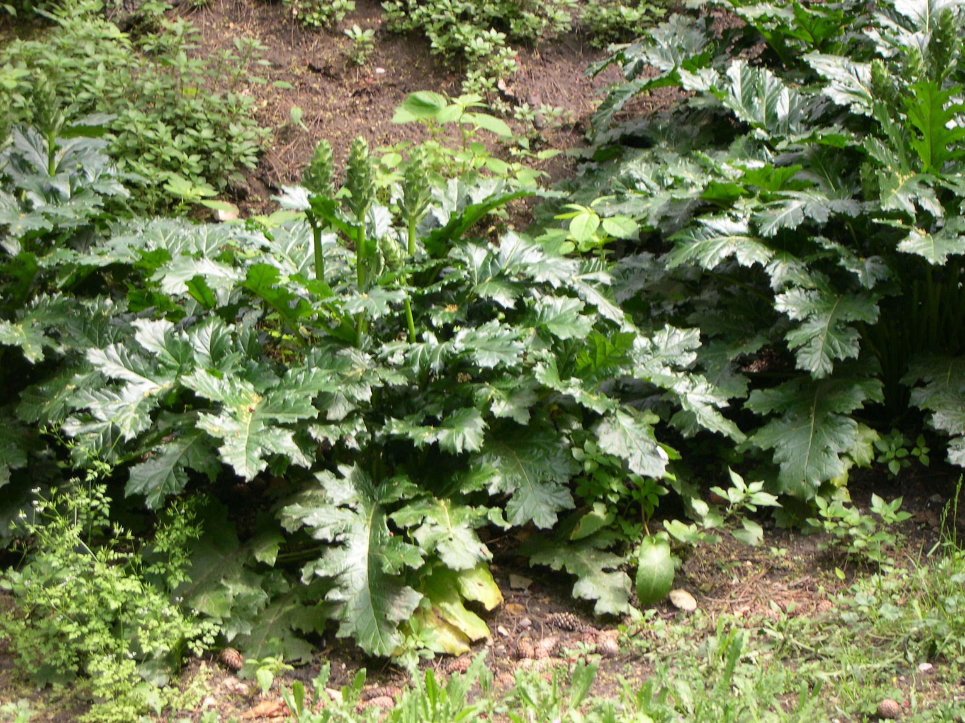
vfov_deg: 13.0
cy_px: 362
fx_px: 3178
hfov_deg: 17.3
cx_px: 482
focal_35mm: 114
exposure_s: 1/56
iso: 100
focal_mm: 24
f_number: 4.9
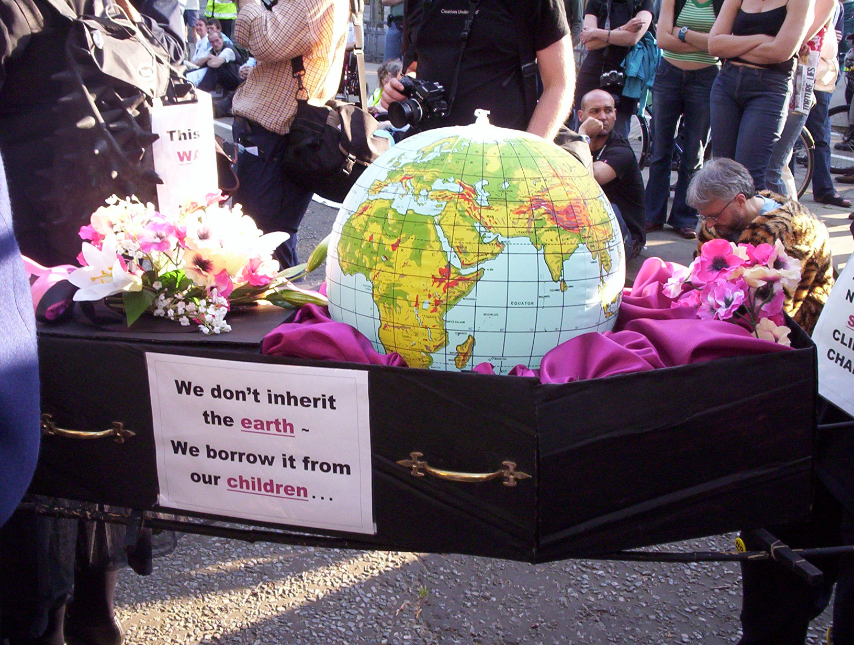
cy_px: 322
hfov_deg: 48.9
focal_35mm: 38
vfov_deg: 37.9
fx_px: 940
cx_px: 427
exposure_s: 1/75.3
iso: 140
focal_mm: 4.99
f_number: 4.5
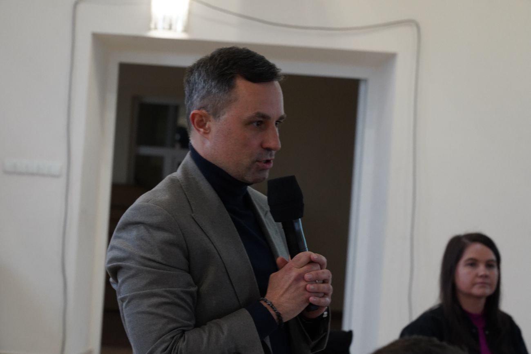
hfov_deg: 19.5
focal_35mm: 105
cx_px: 266
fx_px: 1549
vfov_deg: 13.0
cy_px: 177
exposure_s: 1/100
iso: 4000
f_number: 8
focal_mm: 105
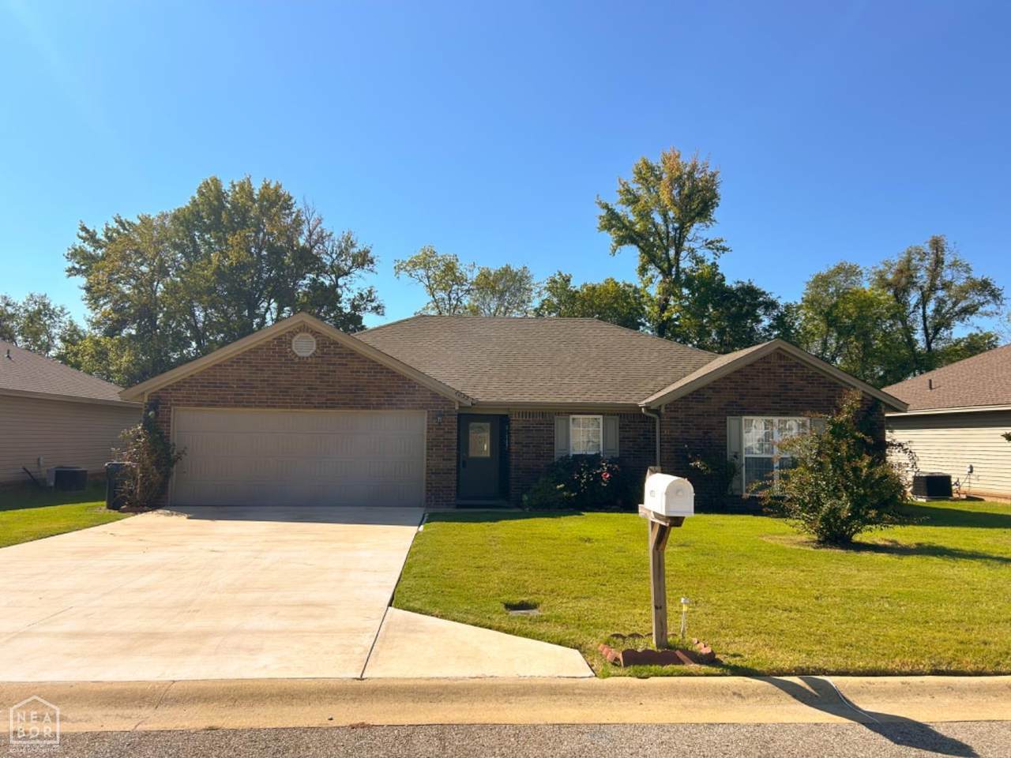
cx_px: 506
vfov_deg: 53.1
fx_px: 759
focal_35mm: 26
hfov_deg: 67.3
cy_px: 379
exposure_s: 1/5300
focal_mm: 5.7
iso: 50
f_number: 1.5
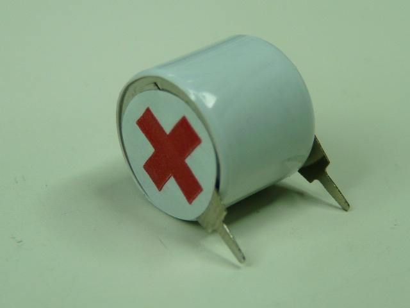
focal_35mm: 118
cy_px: 154
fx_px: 1398
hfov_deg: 16.7
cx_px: 205
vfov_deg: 12.6
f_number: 3.4
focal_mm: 11.9
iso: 100
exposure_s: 1/80
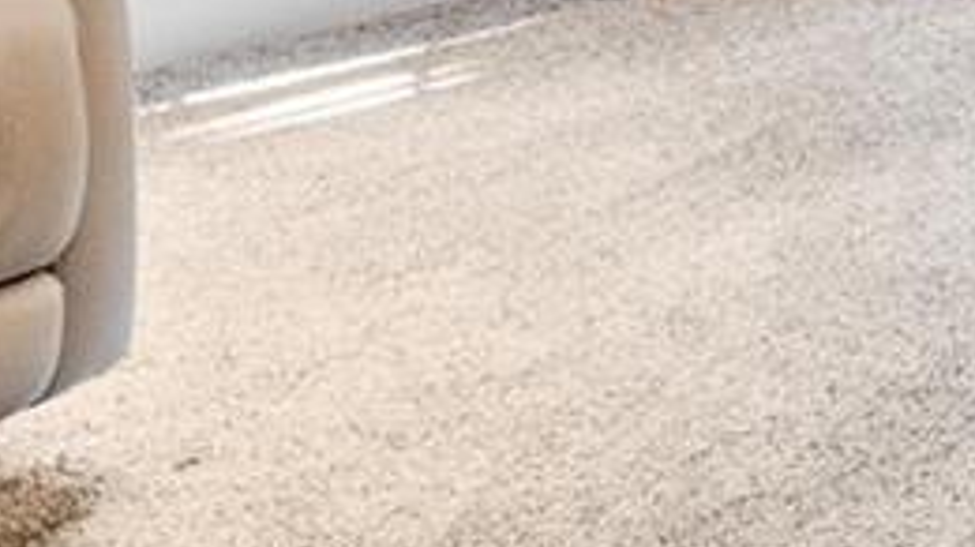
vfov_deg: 9.0
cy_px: -914
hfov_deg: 13.8
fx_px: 2998
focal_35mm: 116
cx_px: 2250
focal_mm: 9
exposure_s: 1/5
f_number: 8
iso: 400
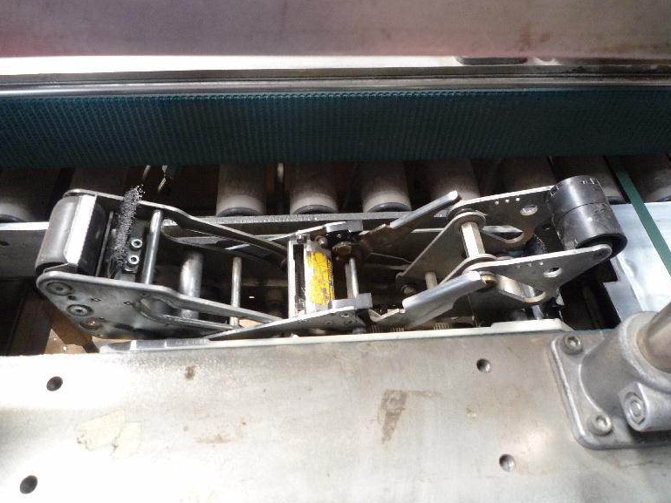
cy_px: 244
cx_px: 332
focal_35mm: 26
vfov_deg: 53.1
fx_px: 504
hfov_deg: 67.3
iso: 320
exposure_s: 1/30
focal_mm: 4.4
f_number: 2.8
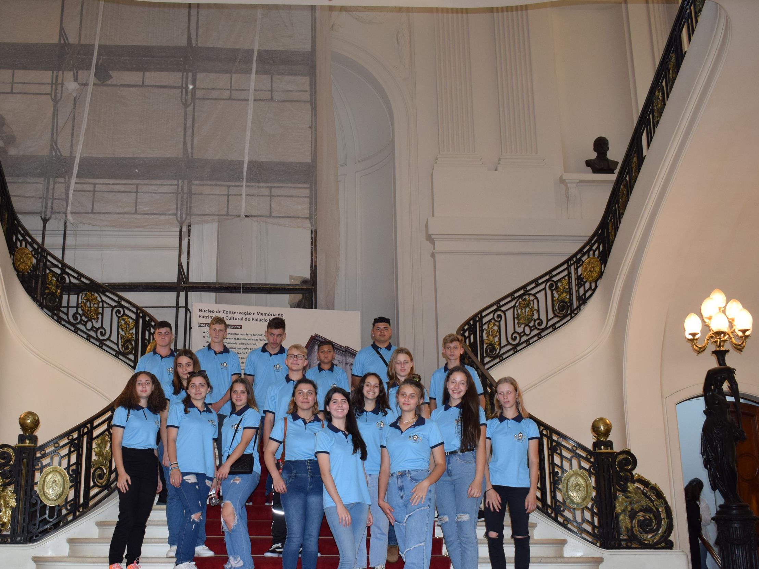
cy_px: 343
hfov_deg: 48.7
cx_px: 308
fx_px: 833
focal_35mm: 38
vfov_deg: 37.6
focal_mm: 18
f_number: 5
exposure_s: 1/100
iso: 800
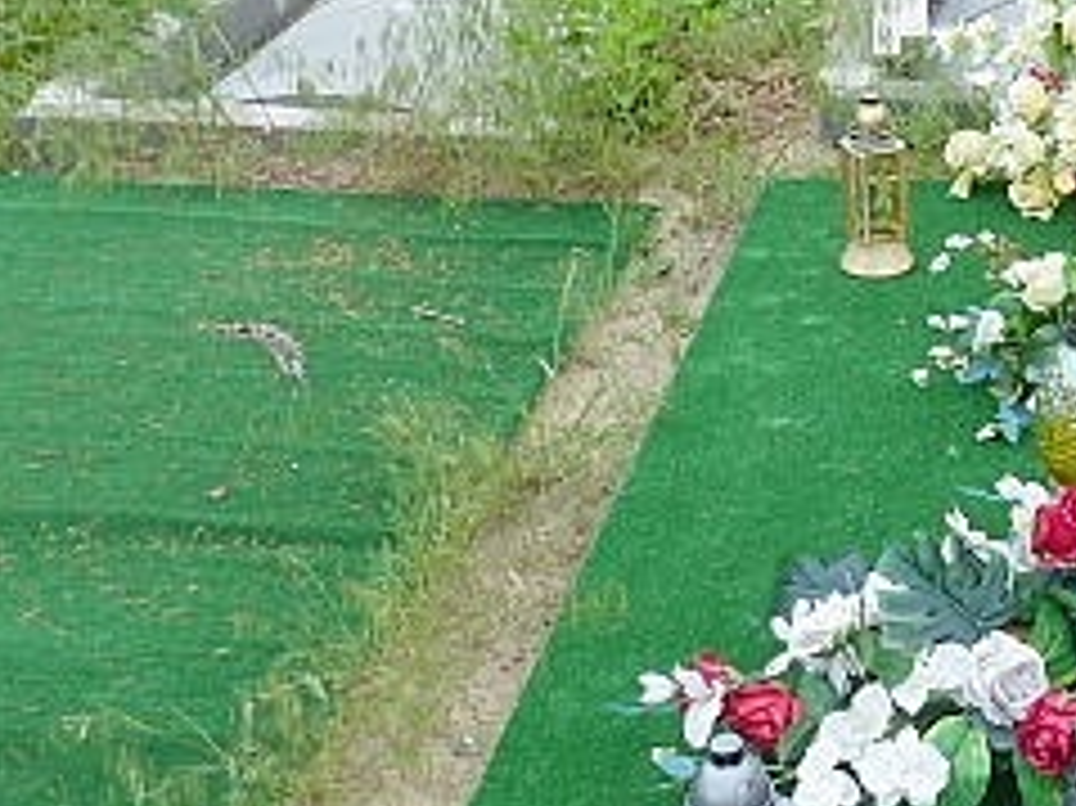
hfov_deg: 27.0
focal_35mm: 67
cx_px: 1135
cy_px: 162
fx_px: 2082
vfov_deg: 21.6
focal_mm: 4.5
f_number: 4
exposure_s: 1/250
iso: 100
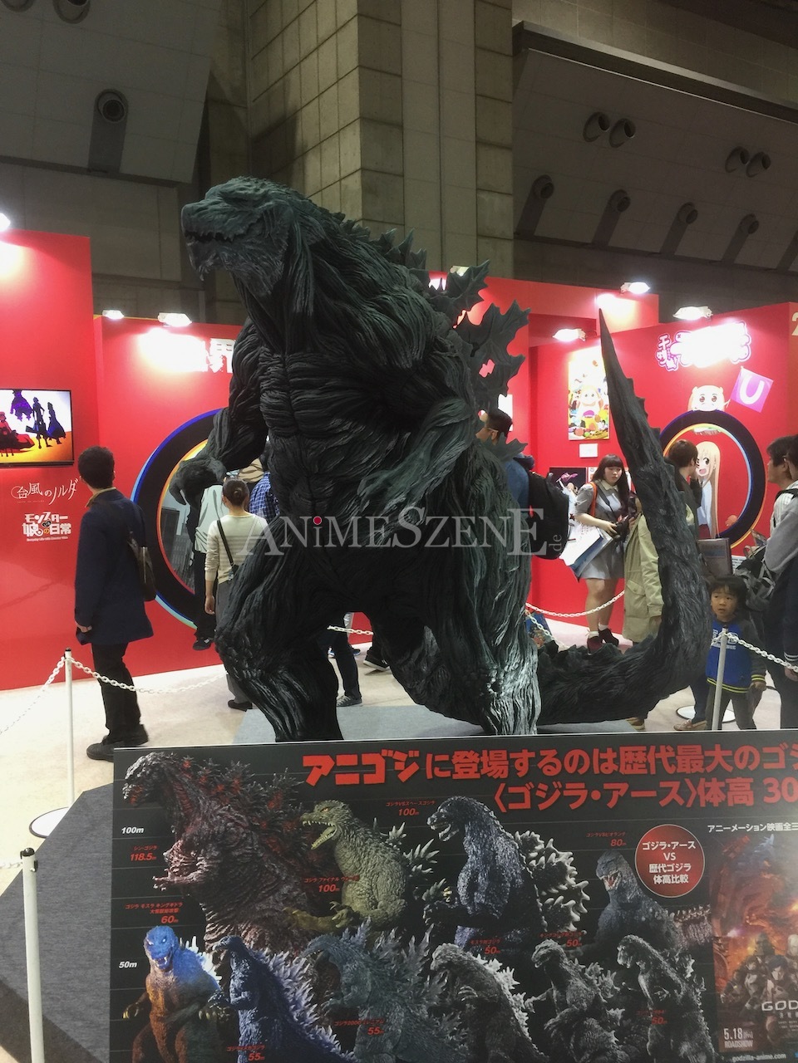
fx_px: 891
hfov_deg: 48.2
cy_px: 532
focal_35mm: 29
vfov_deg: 61.7
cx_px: 399
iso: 64
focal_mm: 4.15
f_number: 2.2
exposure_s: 1/15
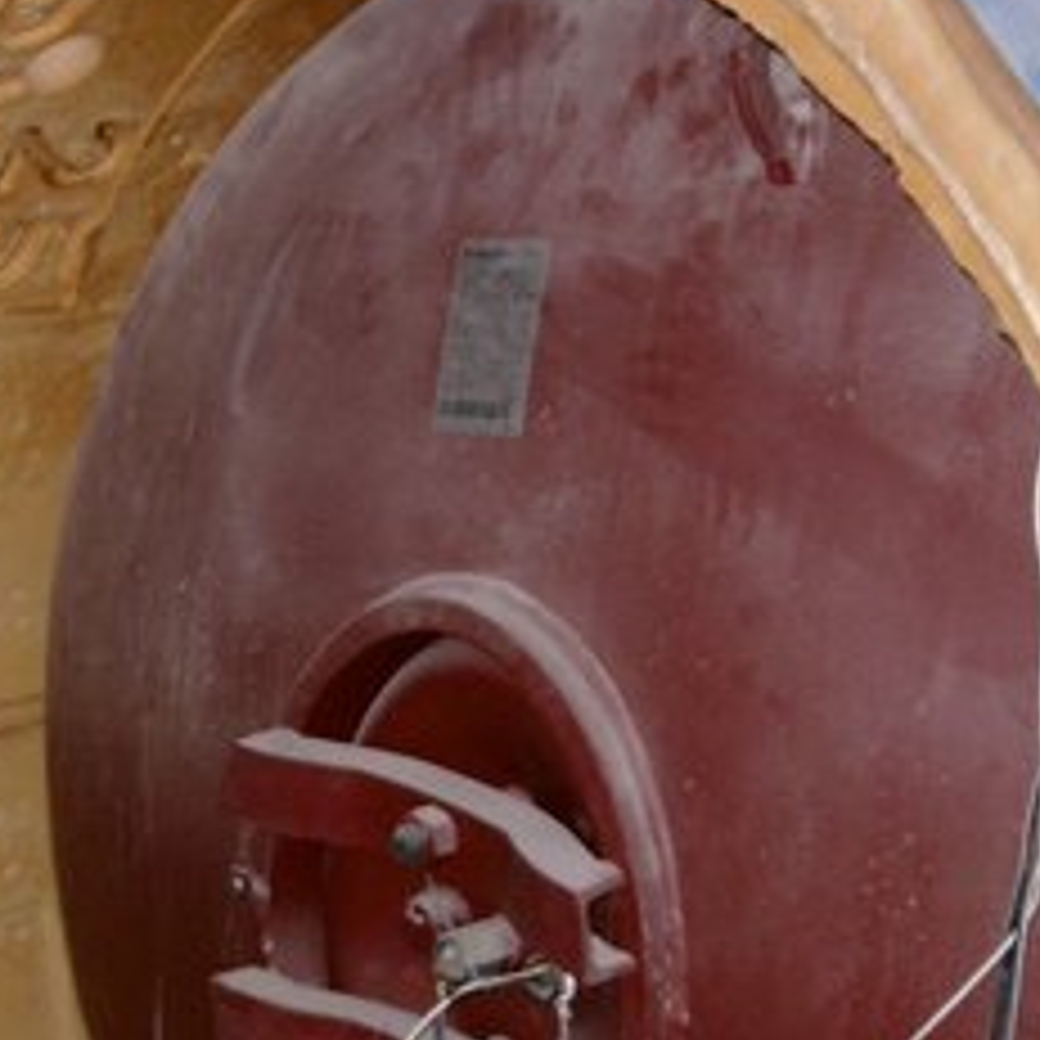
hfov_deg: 20.4
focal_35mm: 85
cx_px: 491
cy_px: 801
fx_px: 2889
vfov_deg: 20.2
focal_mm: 7.6
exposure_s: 1/60
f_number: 2.6
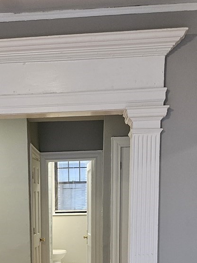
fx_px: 486
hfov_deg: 22.7
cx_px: 53
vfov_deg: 27.6
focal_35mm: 64
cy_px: 290
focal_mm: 5.4
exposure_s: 1/120
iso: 400
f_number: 1.8
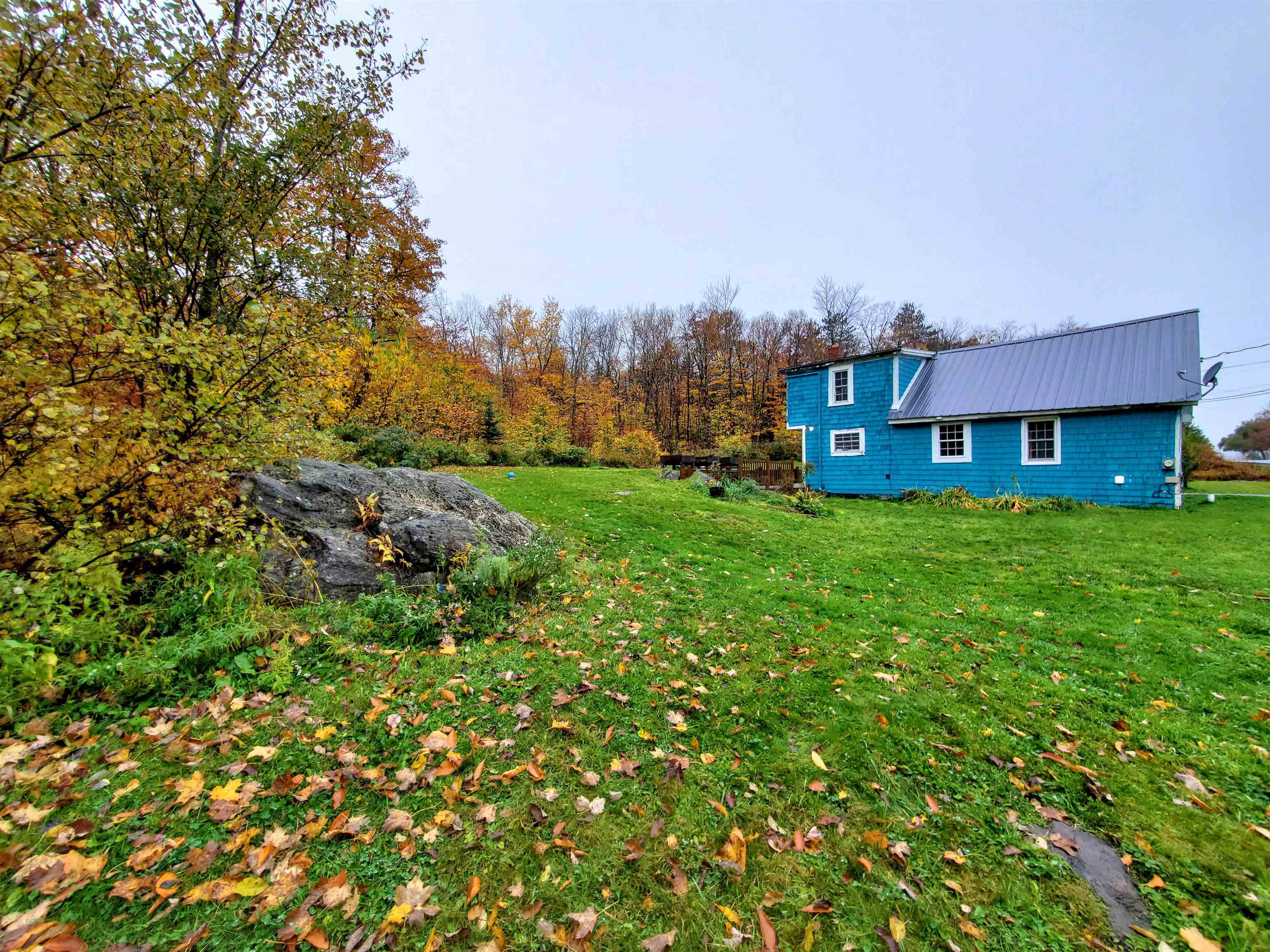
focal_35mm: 13
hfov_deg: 106.2
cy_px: 476
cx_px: 635
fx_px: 477
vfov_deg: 89.9
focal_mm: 1.8
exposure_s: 1/259
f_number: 2.2
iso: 50
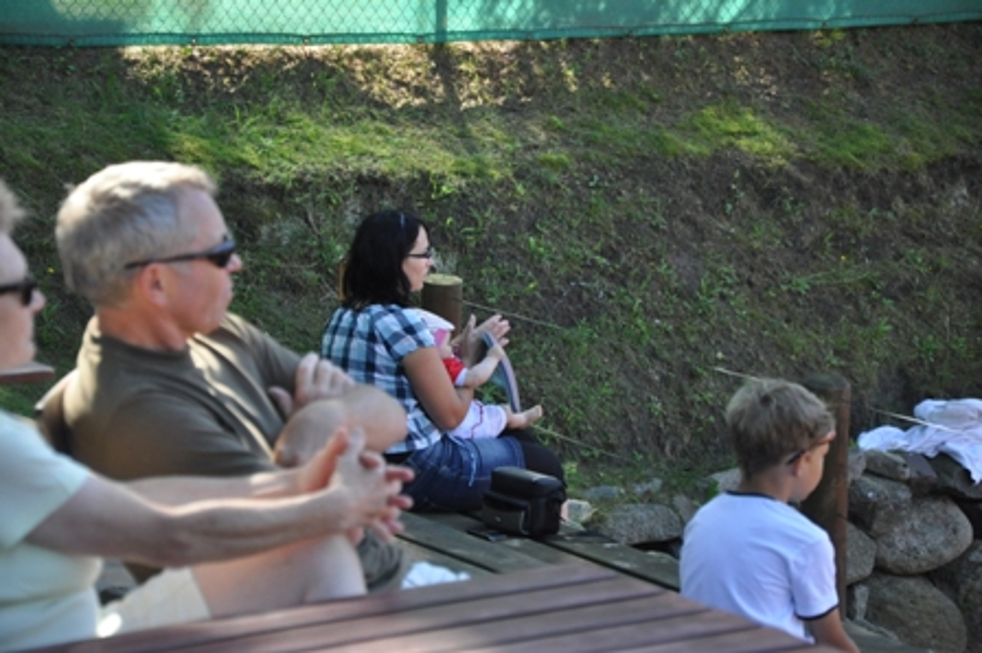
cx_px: 491
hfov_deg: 14.0
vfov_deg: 9.3
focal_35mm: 147
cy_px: 326
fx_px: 4007
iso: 1100
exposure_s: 1/500
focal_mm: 98
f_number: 5.6
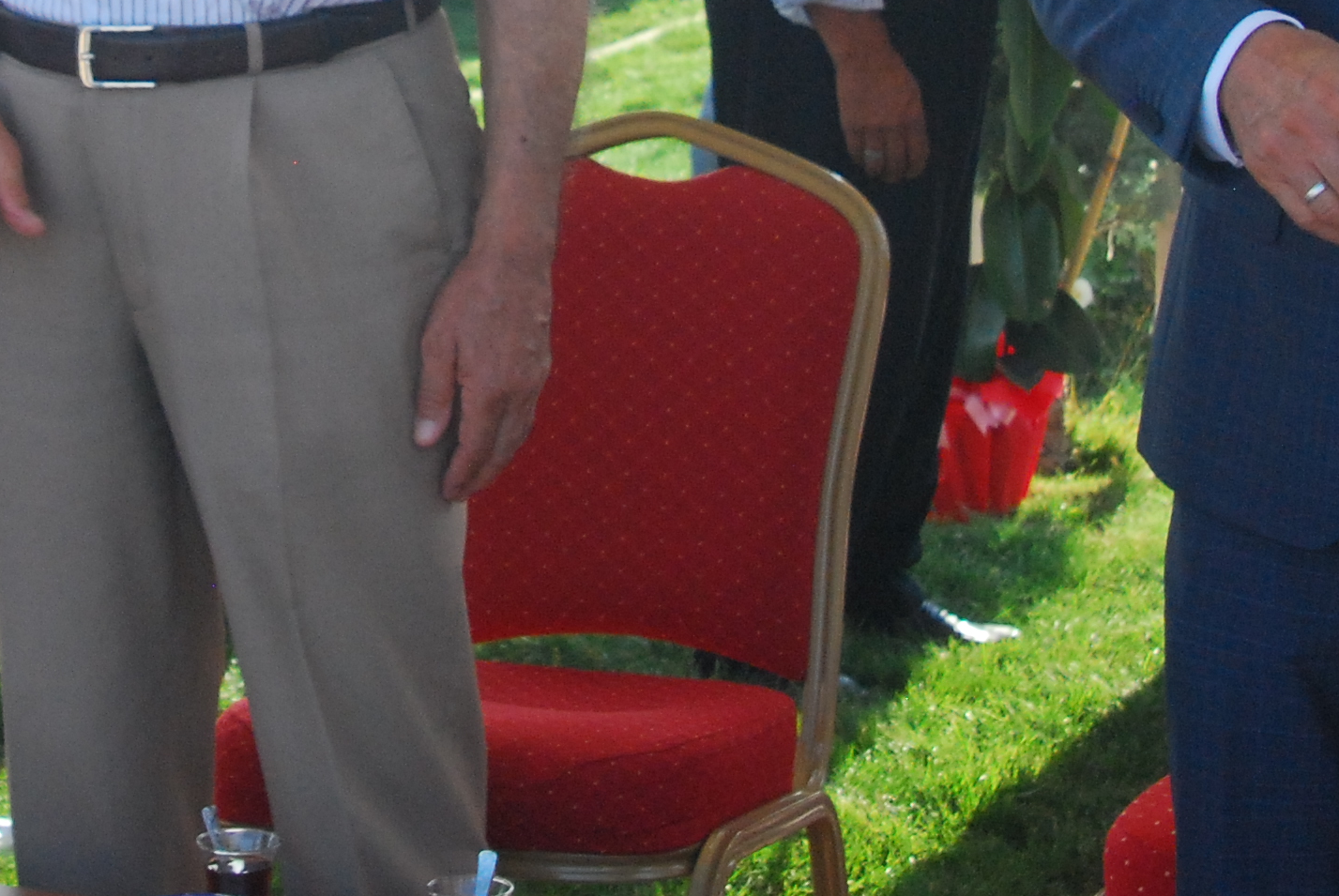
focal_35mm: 114
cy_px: -157
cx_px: 336
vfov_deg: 11.8
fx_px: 4245
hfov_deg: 17.8
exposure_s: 1/400
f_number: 10
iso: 640
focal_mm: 28
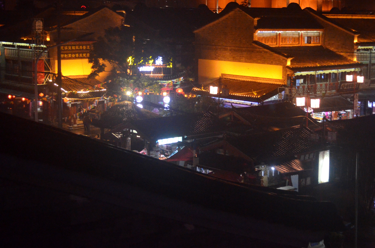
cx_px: 213
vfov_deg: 20.8
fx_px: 676
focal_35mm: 65
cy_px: 98
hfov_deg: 31.0
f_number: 4.8
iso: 3200
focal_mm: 32
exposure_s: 1/30
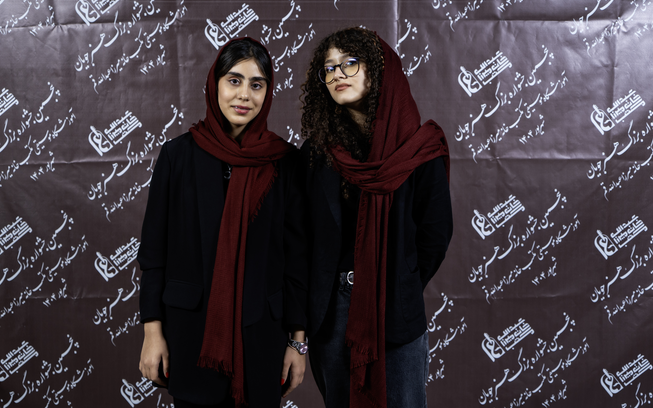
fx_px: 979
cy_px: 208
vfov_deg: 23.6
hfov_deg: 36.9
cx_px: 321
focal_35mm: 55
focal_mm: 53
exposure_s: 1/125
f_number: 4
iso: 320
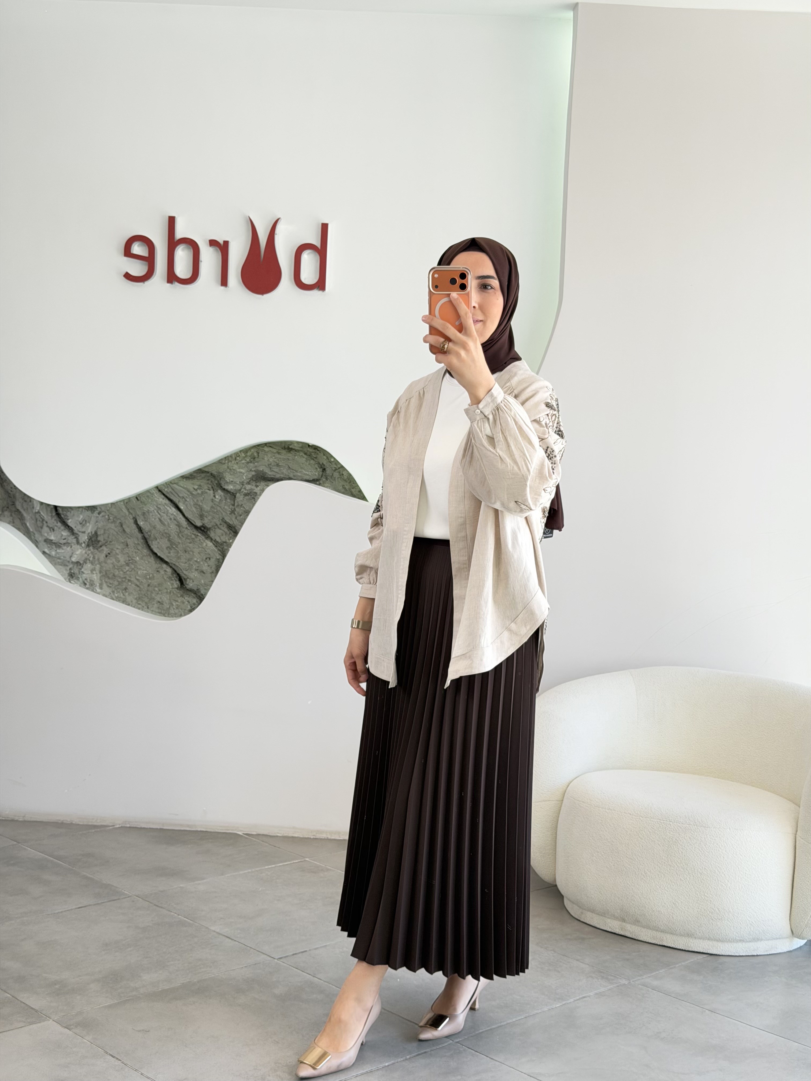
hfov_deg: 30.3
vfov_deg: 39.7
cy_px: 540
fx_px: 1499
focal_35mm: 48
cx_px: 406
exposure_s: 1/202
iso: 50
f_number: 1.78
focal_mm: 6.76
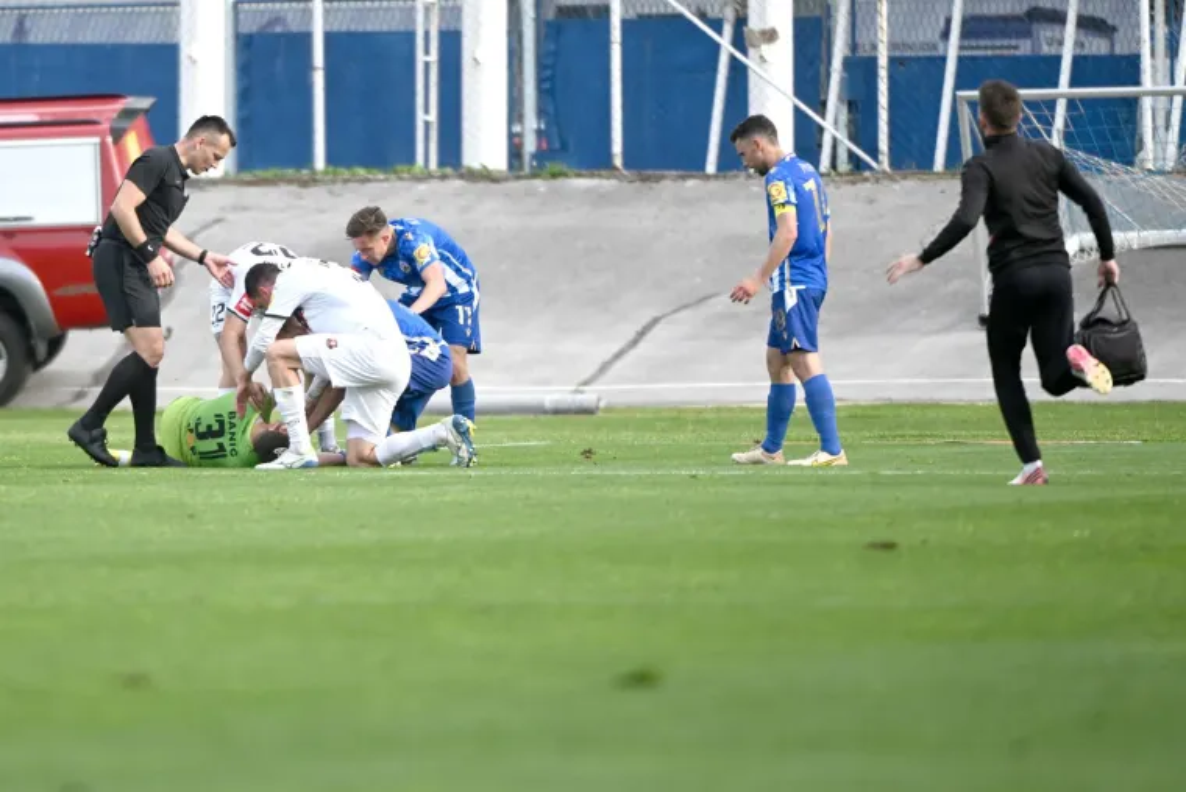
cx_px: 593
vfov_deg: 3.6
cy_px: 396
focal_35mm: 380
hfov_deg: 5.4
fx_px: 12528
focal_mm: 380
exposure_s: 1/2000
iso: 800
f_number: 4
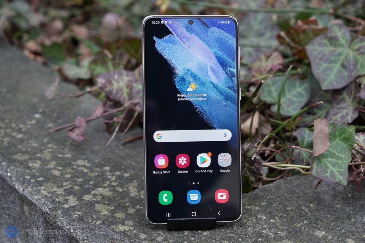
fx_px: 710
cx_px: 182
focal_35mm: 70
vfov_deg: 19.5
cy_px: 122
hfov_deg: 28.8
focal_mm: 70
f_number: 5.6
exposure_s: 1/200
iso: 1000
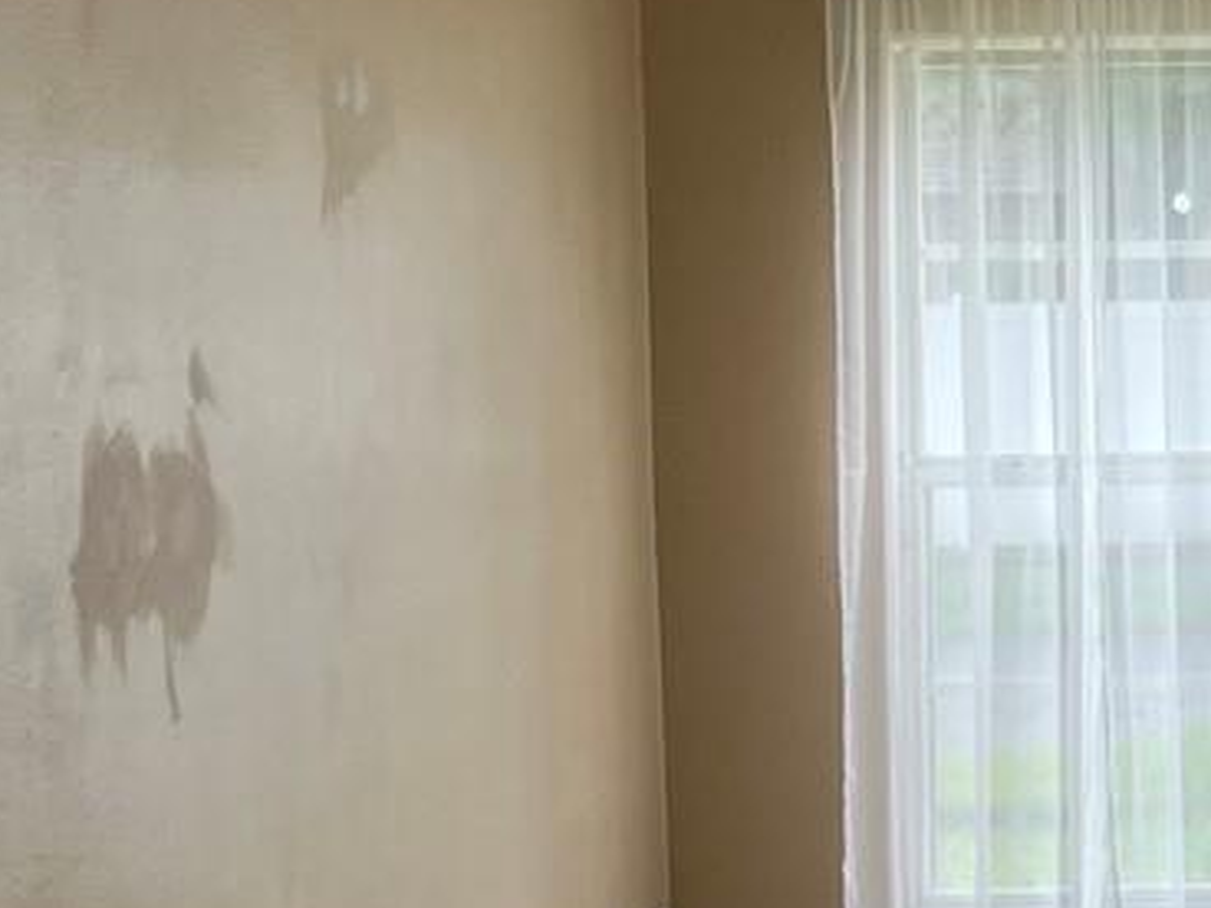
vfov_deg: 13.1
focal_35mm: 113
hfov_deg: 16.2
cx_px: 1711
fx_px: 3953
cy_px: 345
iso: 50
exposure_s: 1/394
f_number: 1.5
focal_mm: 5.7
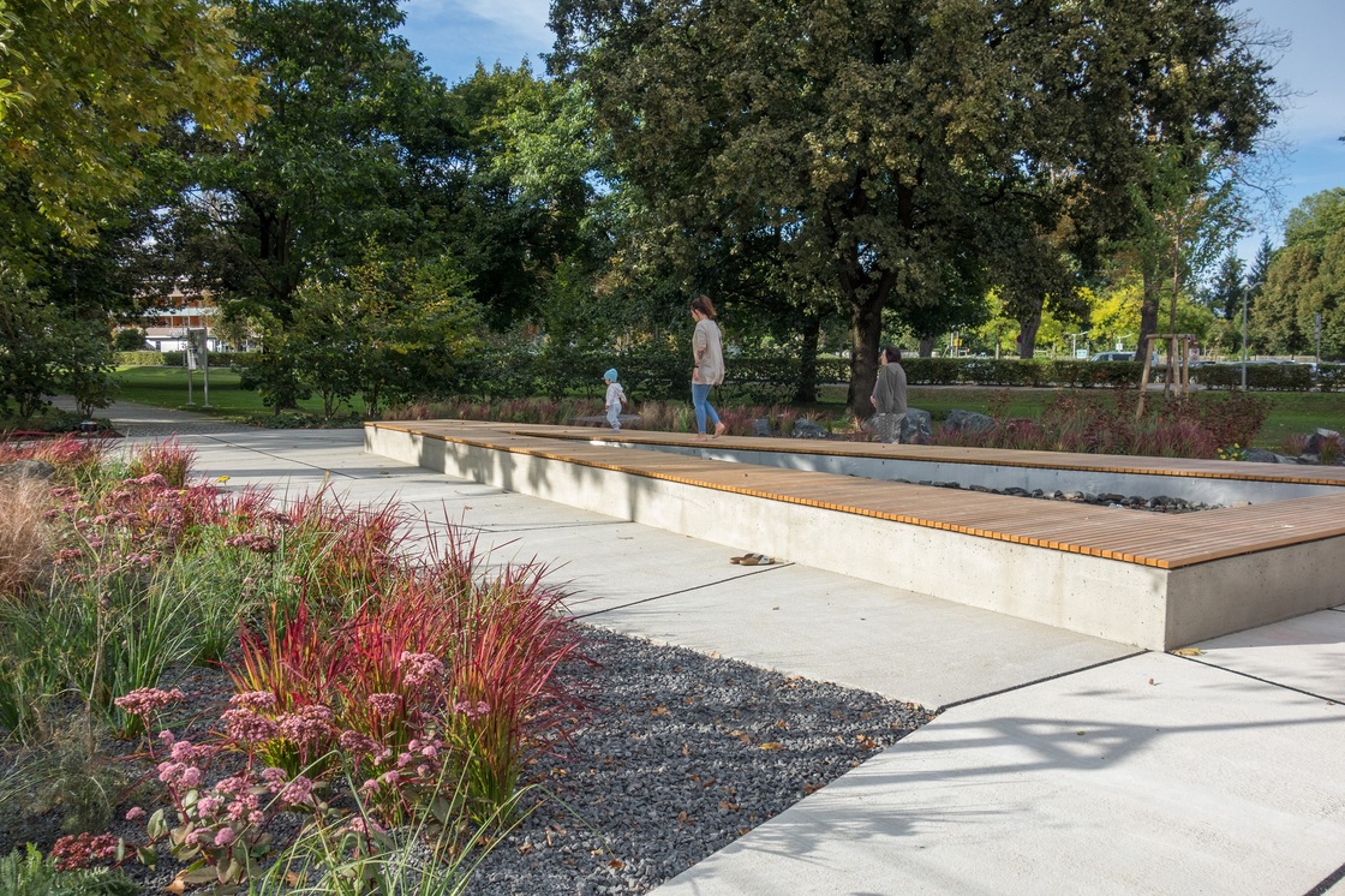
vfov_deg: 46.4
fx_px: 1046
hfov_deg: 65.5
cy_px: 448
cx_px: 672
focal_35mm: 28
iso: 125
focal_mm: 10.4
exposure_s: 1/320
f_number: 5.6
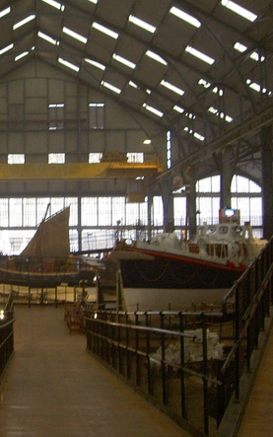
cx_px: -6
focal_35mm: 56
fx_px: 666
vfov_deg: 36.3
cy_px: 220
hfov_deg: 22.2
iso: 200
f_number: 2.8
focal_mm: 8
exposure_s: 1/20
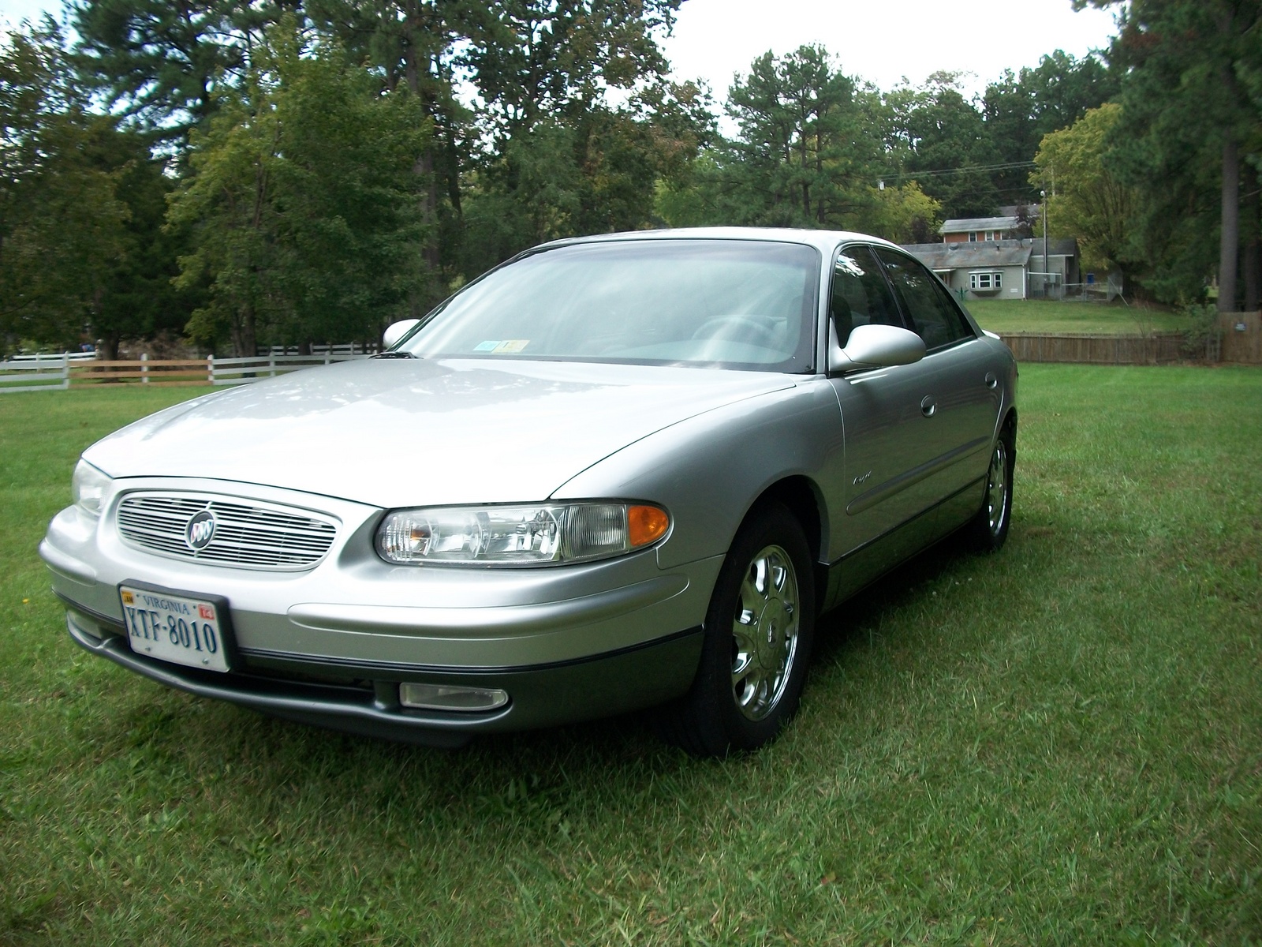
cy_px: 474
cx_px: 631
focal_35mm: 32
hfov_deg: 56.8
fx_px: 1167
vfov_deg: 44.2
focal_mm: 5.7
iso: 80
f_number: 2.9
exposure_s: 1/320
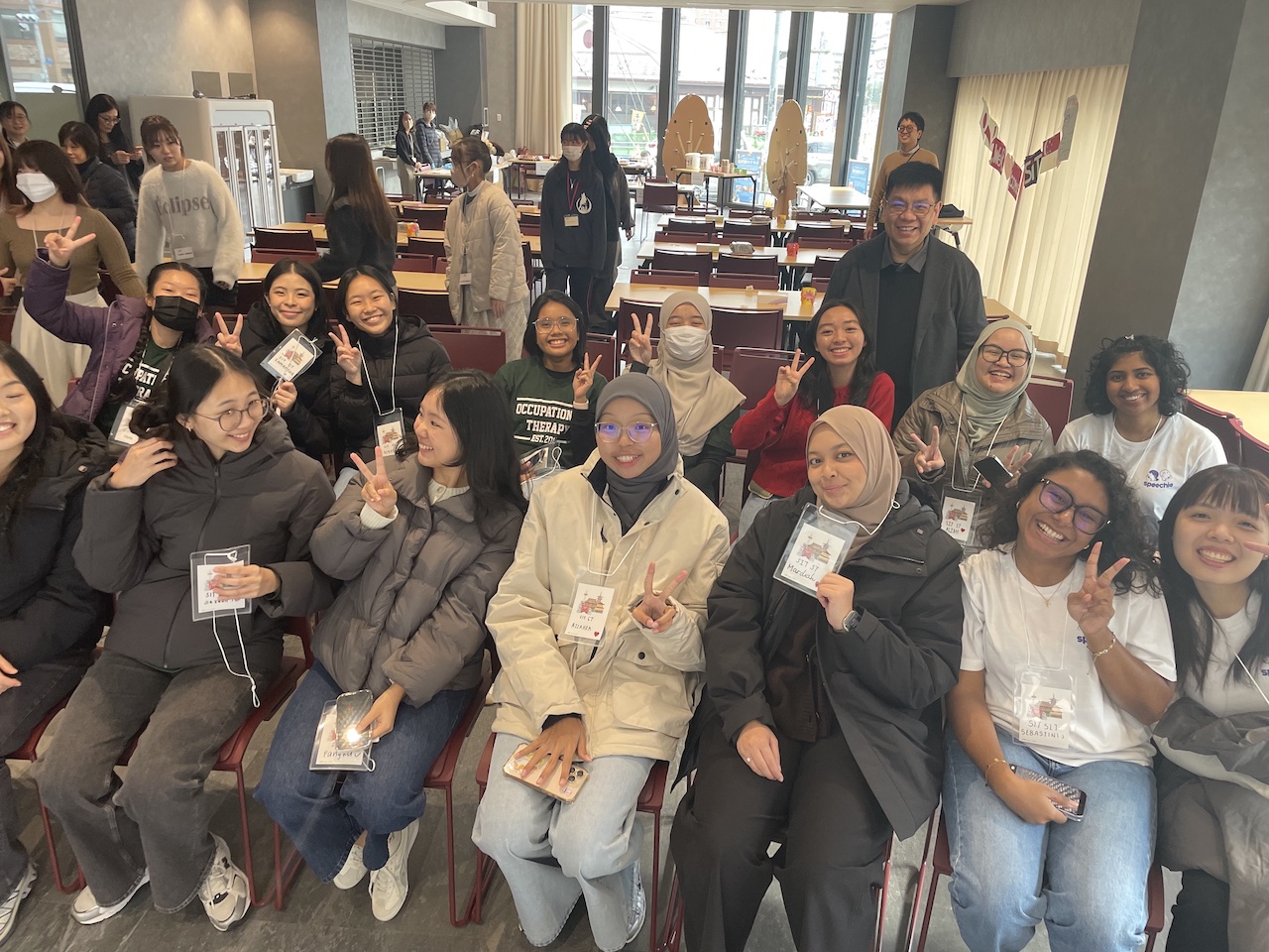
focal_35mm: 26
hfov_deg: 67.3
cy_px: 476
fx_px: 953
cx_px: 634
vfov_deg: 53.1
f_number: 1.6
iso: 125
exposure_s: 1/102
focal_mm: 4.2
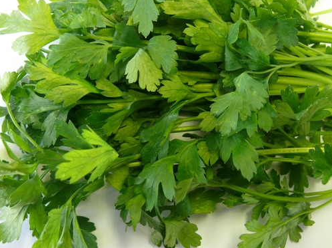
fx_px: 431
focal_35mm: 45
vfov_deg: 32.0
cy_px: 89
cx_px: 177
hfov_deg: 42.1
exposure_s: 1/25
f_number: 2.8
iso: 200
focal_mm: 7.4
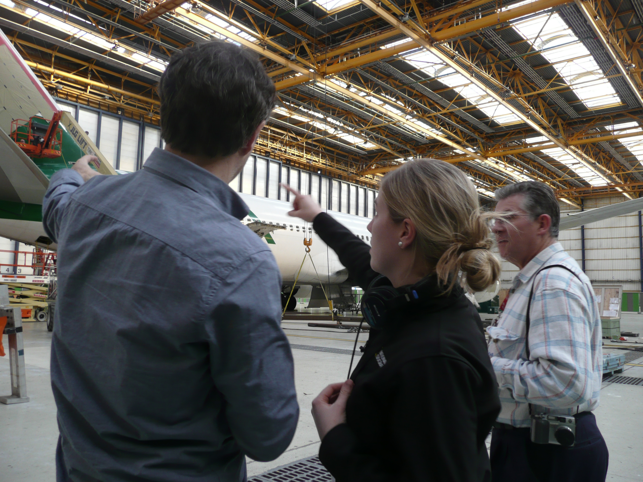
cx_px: 322
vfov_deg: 49.7
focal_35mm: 28
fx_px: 520
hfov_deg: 63.4
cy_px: 241
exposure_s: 1/30
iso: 100
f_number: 3.3
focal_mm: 4.6
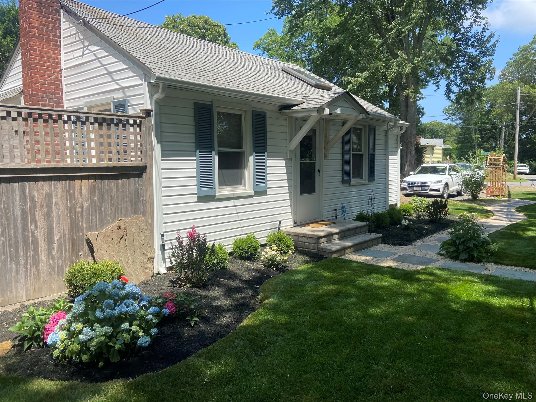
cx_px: 268
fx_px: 402
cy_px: 201
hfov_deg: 67.3
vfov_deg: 53.0
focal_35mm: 26
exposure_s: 1/1377
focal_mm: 4.25
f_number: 1.8
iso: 32
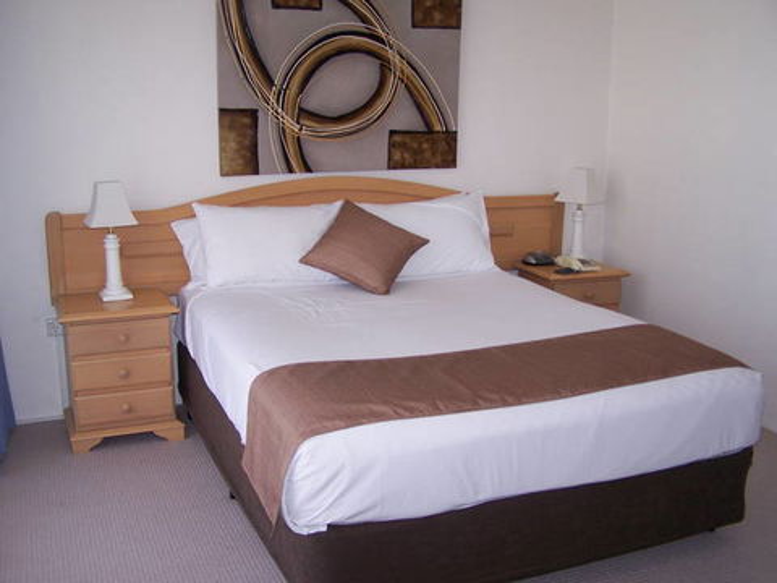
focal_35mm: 38
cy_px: 292
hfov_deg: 49.0
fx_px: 853
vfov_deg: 37.7
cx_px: 388
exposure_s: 1/60
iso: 140
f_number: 2.8
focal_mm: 6.3
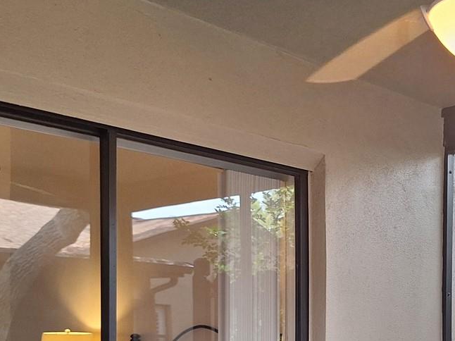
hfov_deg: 32.6
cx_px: 382
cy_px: 338
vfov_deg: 24.5
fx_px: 749
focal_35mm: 57
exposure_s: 1/120
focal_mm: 5.54
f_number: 1.8
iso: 80
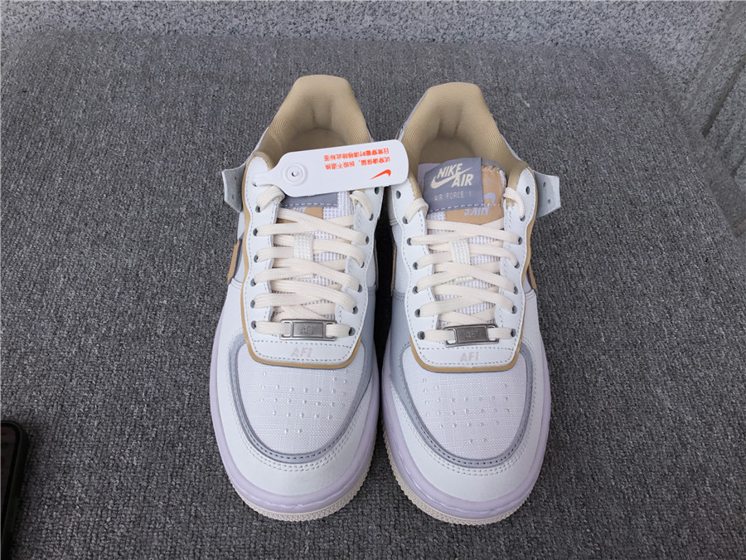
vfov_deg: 45.4
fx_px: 668
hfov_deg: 58.4
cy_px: 280
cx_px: 373
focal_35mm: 31
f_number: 2.4
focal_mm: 3.3
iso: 25
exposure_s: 1/443
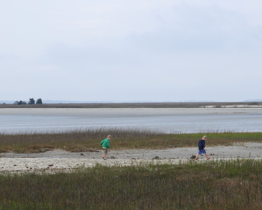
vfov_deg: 7.8
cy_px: 133
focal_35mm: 199
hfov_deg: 9.7
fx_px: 1544
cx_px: 166
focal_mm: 26.9
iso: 100
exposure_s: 1/500
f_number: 5.2
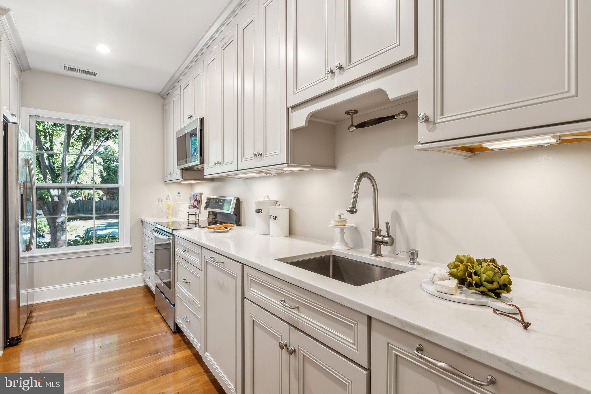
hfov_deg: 93.3
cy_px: 197
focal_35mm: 17
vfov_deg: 70.4
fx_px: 279
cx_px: 296
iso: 250
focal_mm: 11.6
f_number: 9
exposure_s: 1/4
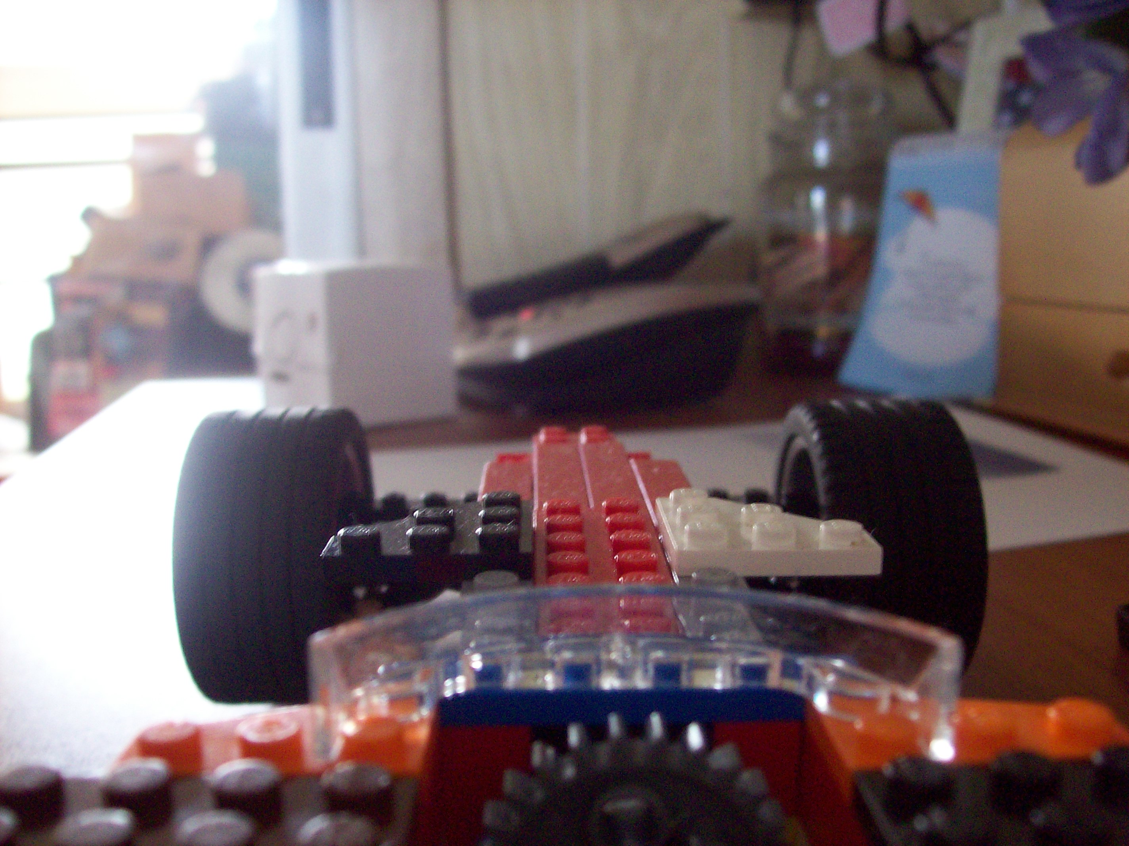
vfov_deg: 39.6
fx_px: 1174
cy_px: 423
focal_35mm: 36
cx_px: 564
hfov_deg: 51.4
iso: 160
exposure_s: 1/8
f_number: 2.7
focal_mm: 6
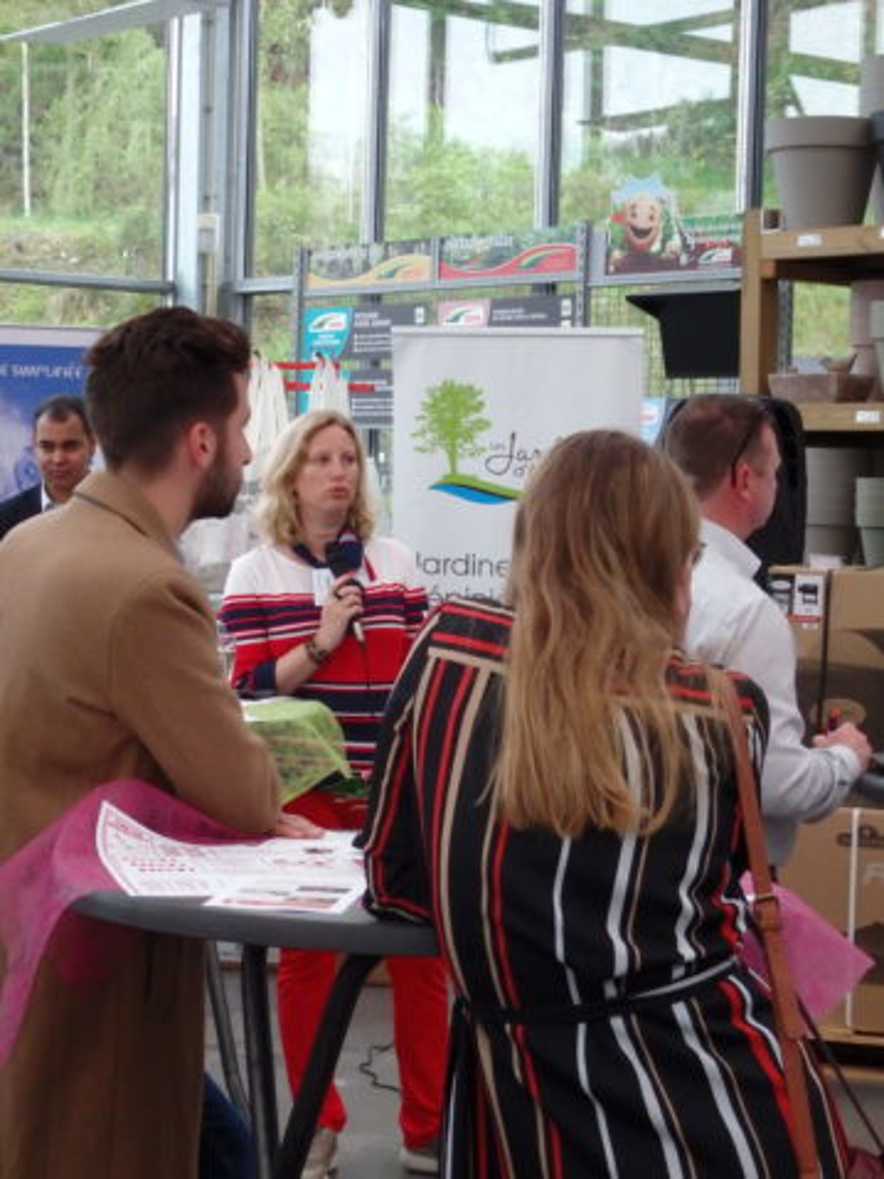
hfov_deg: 20.2
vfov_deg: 26.7
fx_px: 2487
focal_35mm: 73
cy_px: 590
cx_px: 442
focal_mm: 13.1
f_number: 4.5
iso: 1000
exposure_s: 1/80
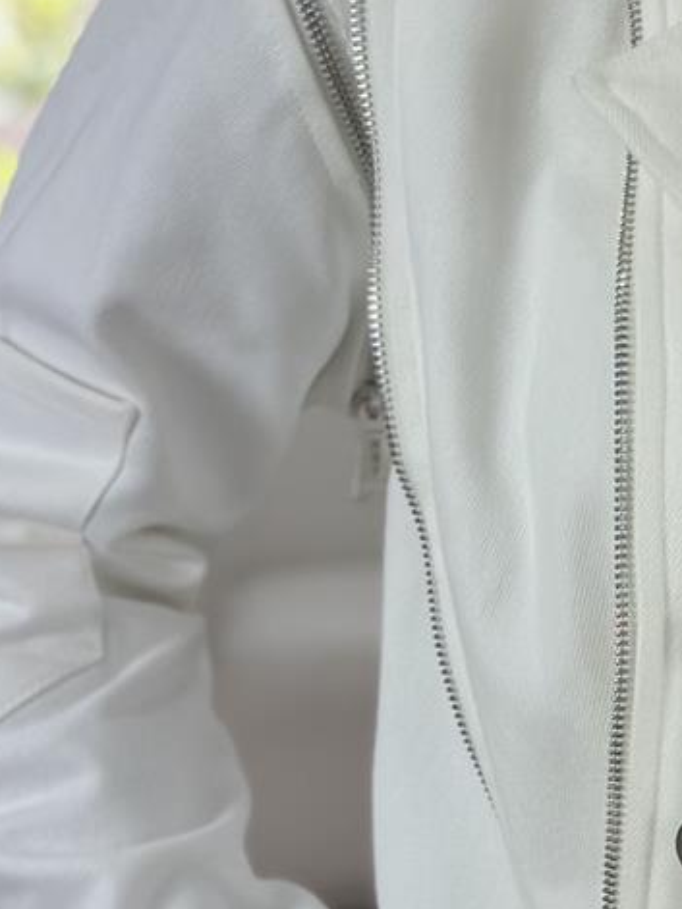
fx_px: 4284
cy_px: 695
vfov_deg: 12.1
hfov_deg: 8.9
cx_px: 1022
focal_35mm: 163
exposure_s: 1/681
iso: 80
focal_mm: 6.86
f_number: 1.78
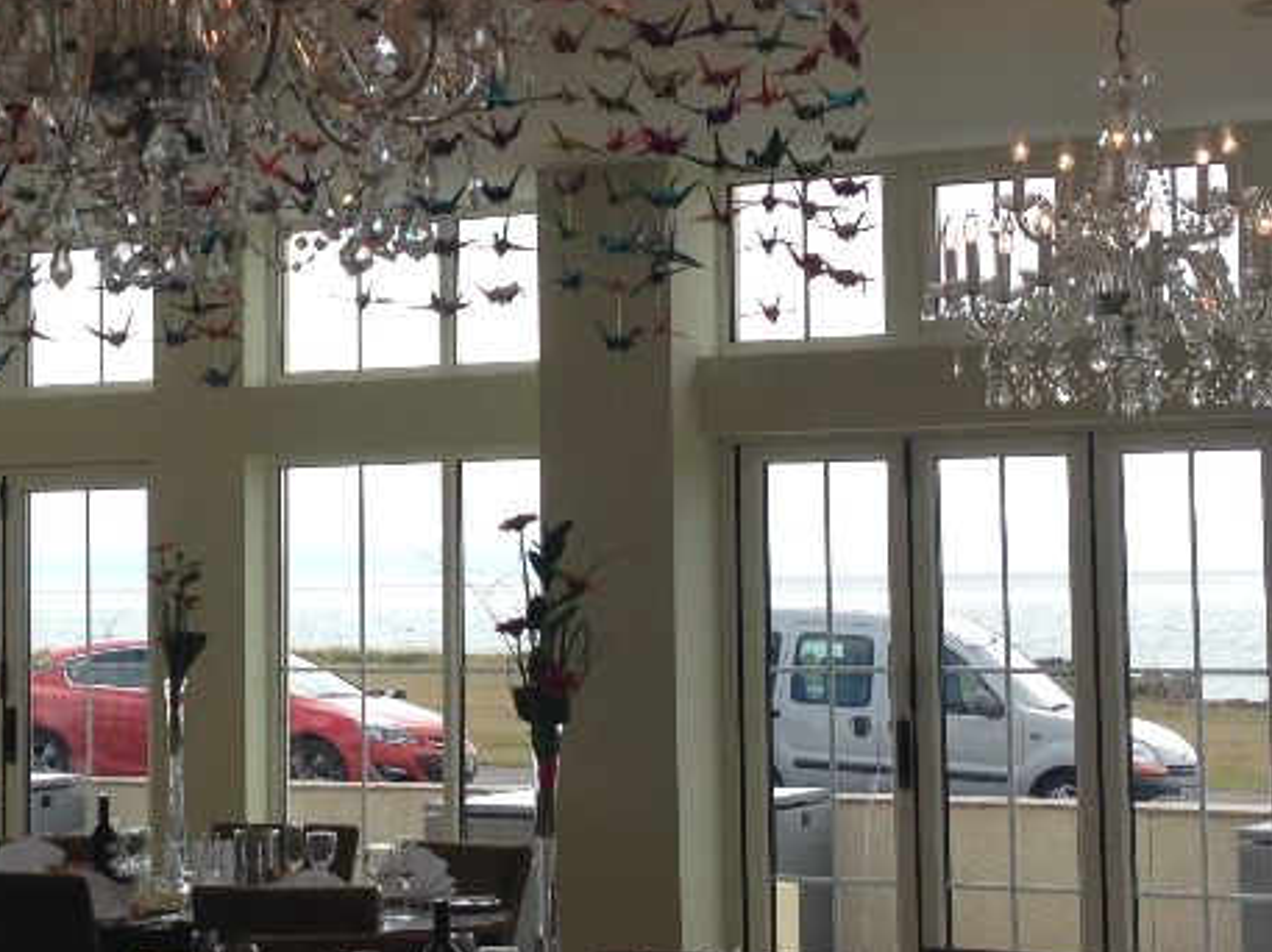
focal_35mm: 92
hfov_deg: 21.3
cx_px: 451
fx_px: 3378
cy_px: 348
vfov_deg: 16.0
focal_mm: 4.28
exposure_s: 1/635
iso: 50
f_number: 2.4
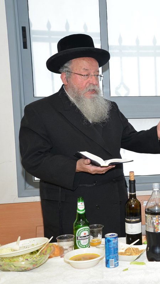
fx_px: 452
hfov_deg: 18.9
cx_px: 197
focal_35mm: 60
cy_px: 142
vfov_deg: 34.9
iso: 640
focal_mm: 38
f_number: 5.6
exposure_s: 1/160
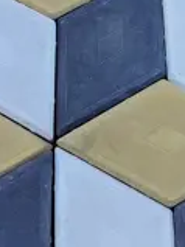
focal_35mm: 121
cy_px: -2
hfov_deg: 12.2
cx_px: 59
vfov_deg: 16.0
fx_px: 863
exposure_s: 1/100
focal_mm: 5.25
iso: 106
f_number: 1.75
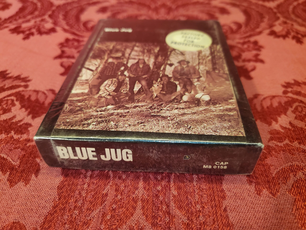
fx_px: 230
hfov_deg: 67.3
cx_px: 153
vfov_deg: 53.1
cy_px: 115
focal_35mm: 26
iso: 200
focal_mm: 4.3
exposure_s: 1/120
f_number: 1.5
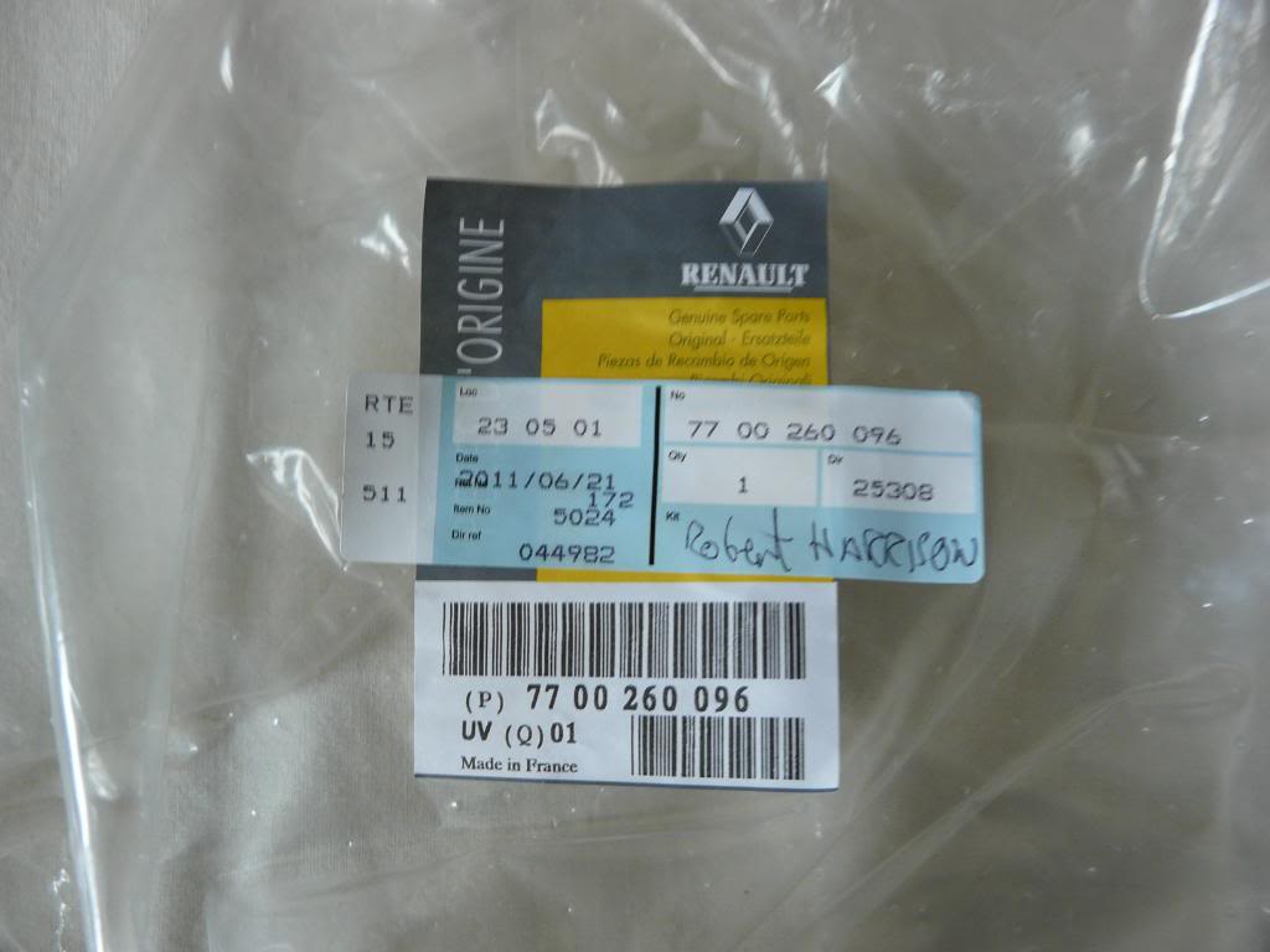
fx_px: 1064
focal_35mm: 29
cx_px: 635
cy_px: 476
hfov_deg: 61.7
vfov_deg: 48.2
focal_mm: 4.7
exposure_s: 1/30
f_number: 2.8
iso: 125
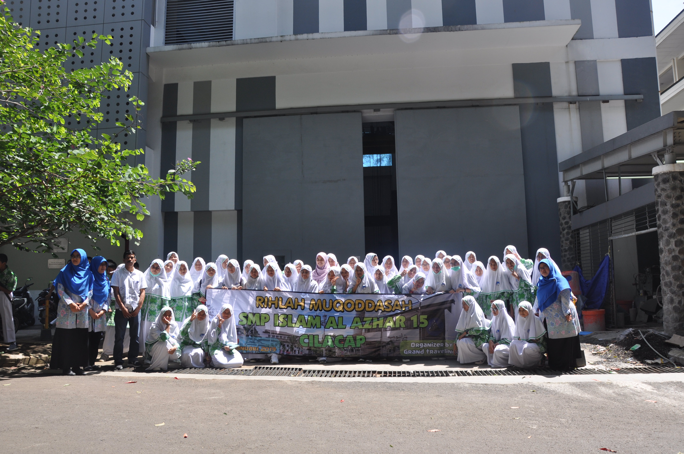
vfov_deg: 47.8
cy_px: 227
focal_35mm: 27
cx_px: 342
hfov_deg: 67.4
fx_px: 512
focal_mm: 18
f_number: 7.1
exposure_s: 1/250
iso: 200
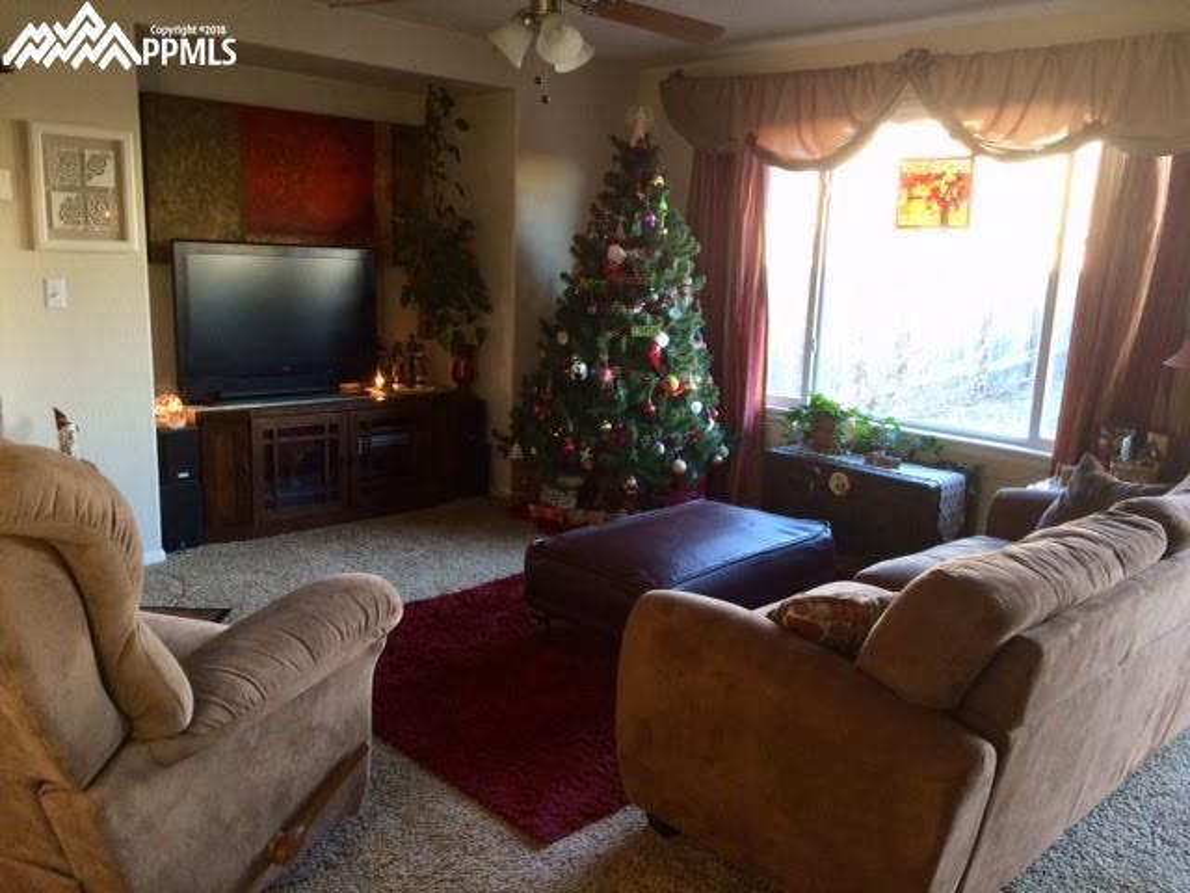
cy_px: 446
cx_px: 595
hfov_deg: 61.7
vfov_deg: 48.2
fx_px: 997
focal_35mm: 29
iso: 100
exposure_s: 1/30
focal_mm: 4.15
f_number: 2.2
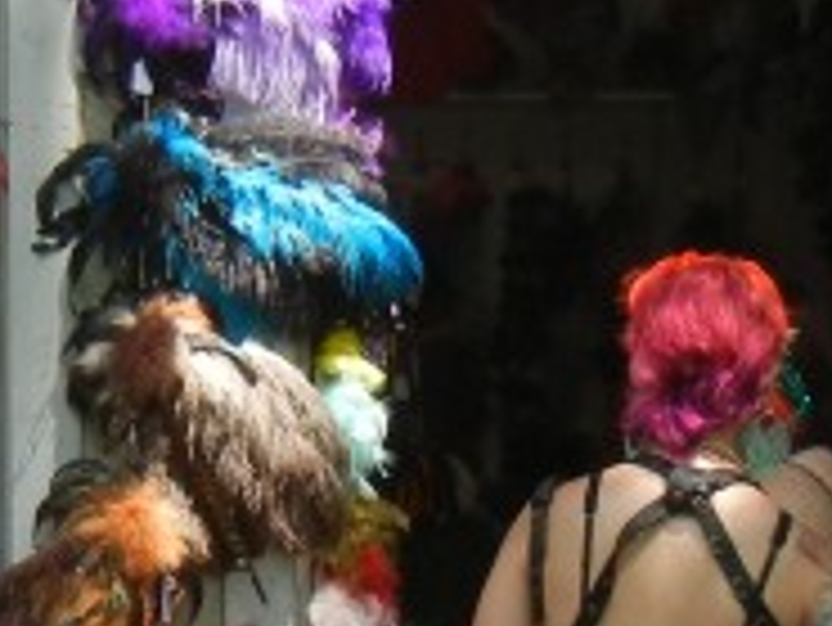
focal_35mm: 166
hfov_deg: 11.9
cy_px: 603
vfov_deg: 8.9
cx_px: 351
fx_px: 3992
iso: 160
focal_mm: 5.4
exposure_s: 1/184
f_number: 3.5
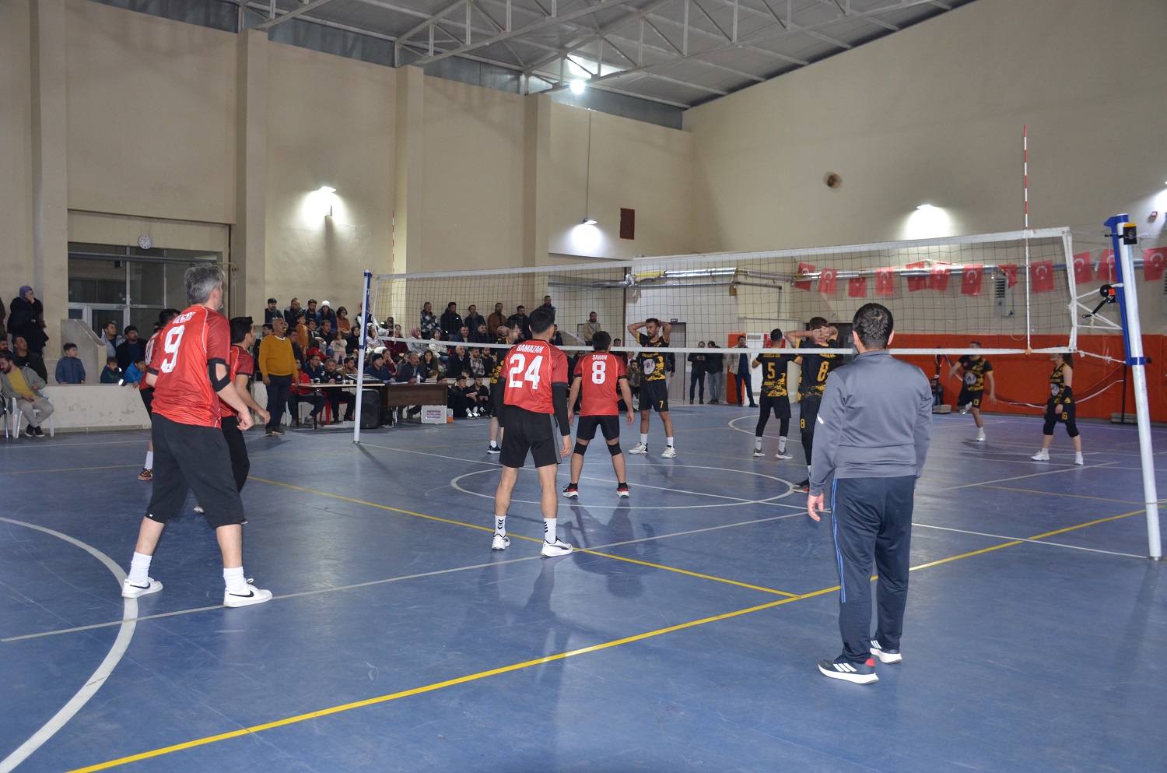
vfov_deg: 39.8
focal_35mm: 33
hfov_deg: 57.3
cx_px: 584
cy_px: 386
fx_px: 1067
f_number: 3.5
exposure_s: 1/60
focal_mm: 22
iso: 800
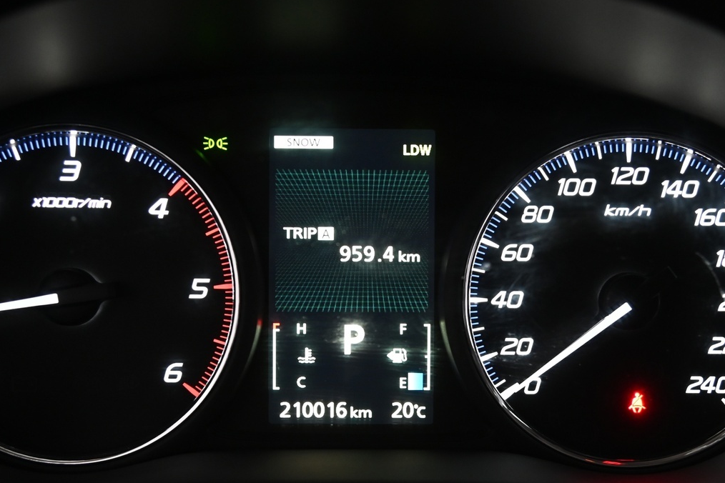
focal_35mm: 64
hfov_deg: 31.4
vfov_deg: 21.1
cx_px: 373
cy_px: 349
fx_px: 1289
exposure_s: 1/40
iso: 2000
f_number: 4
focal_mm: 40
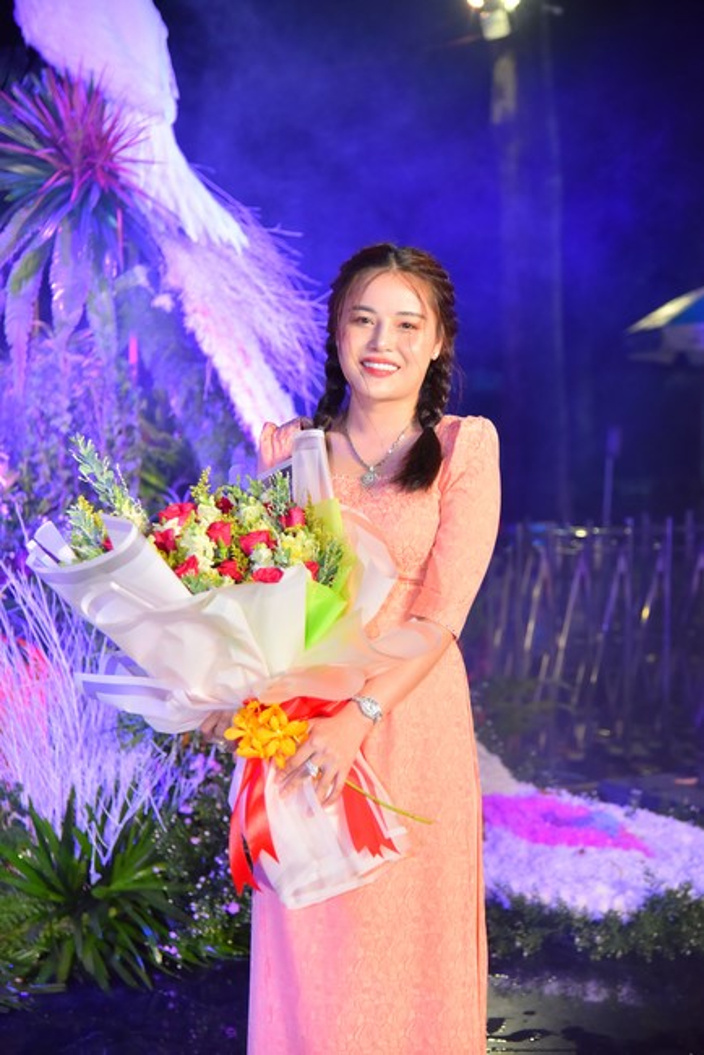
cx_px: 352
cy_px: 528
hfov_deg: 19.5
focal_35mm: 70
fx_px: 2051
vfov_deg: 28.8
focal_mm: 70
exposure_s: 1/160
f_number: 4
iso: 1250
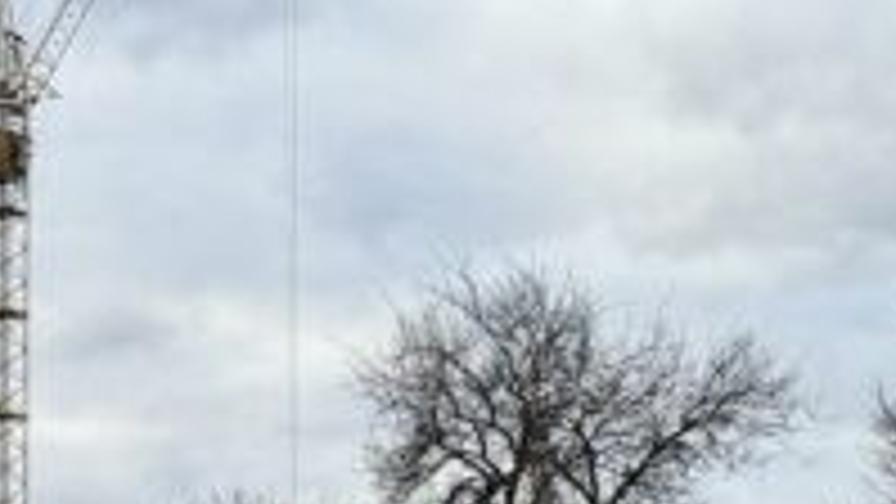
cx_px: 27
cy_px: 585
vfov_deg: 11.3
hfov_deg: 19.8
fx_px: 2495
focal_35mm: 105
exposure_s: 1/747
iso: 64
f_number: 1.78
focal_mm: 6.76
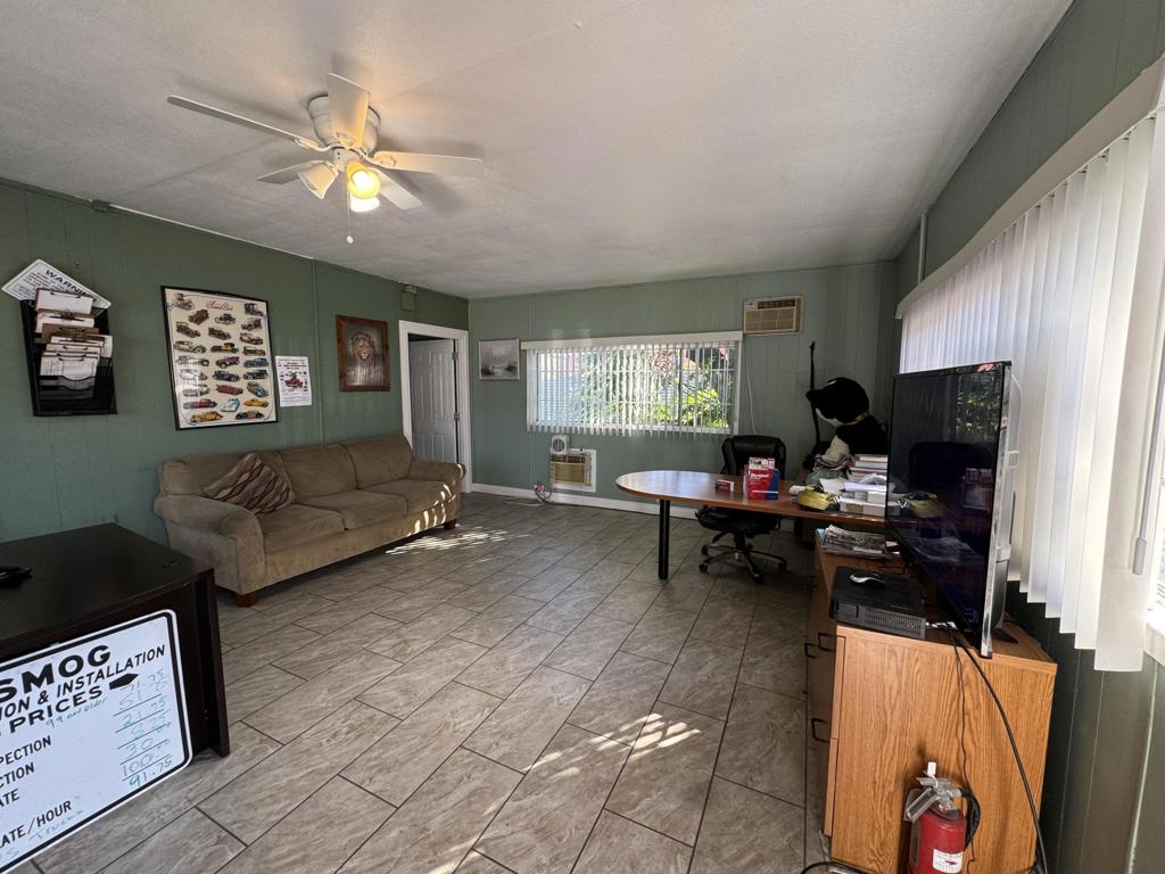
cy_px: 437
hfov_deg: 102.1
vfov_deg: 85.7
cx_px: 582
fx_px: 471
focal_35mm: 14
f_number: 2.2
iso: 125
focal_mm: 2.22
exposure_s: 1/99
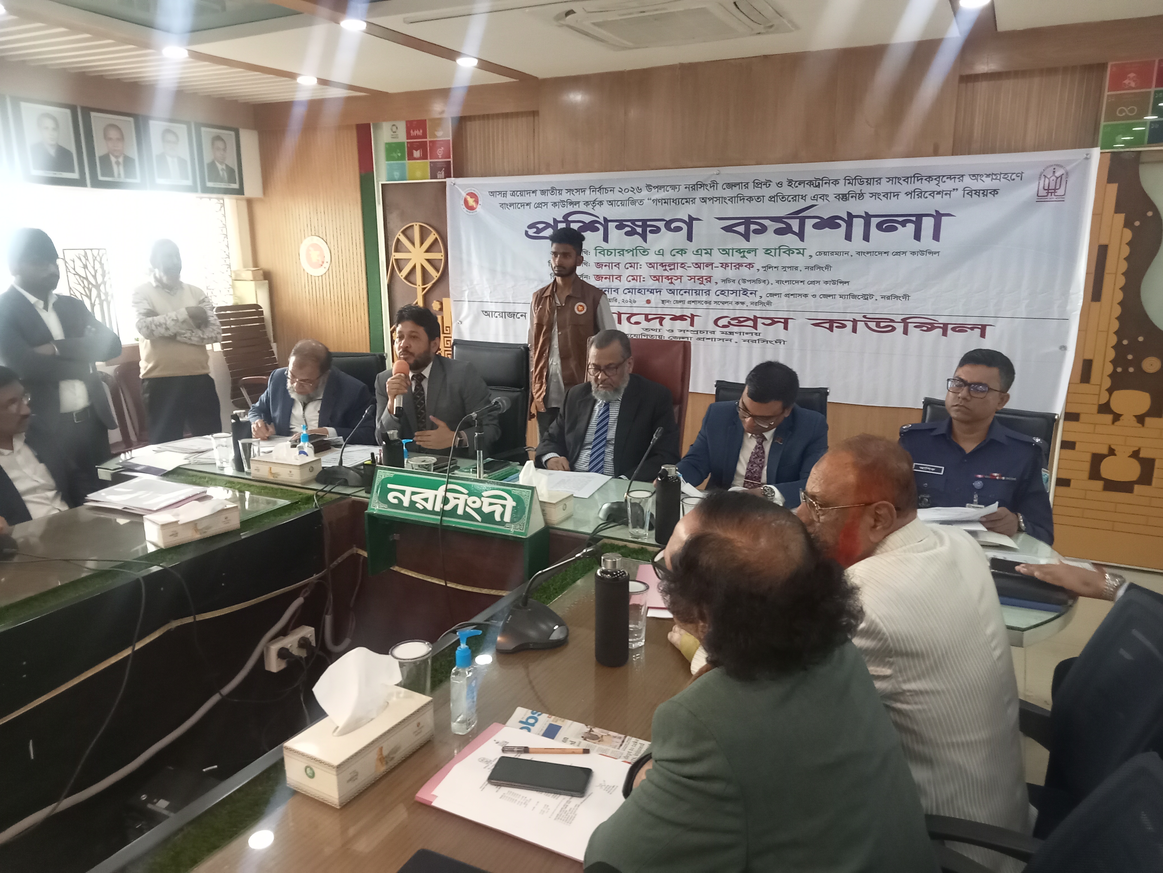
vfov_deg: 49.7
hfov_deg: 63.4
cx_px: 582
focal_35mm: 28
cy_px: 436
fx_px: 941
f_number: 2.2
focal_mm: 3.46
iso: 692
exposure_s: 1/33.3
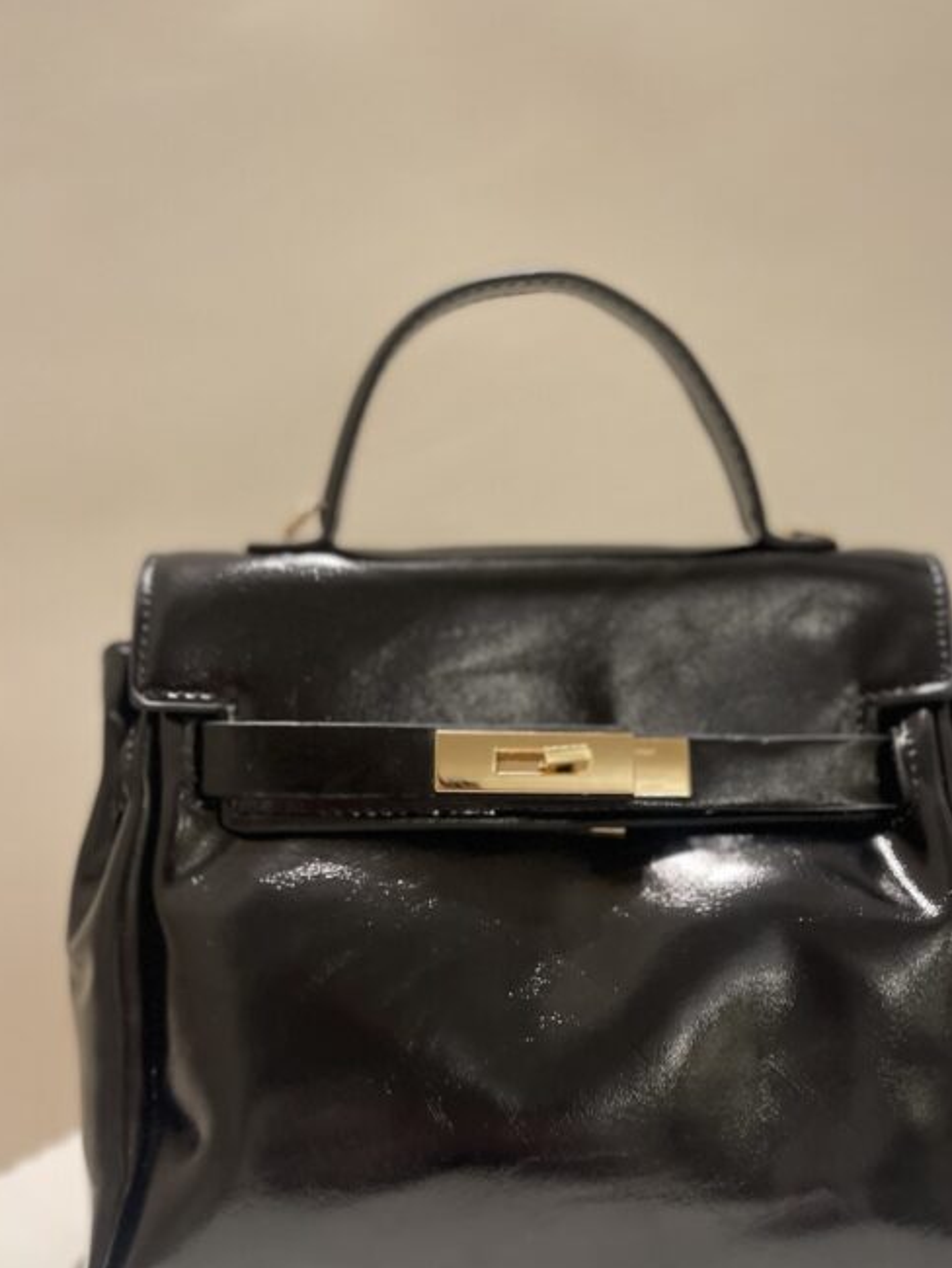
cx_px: 542
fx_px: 1173
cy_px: 745
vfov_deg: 56.5
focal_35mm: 32
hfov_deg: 44.1
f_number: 1.6
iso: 400
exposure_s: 1/50
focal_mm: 5.1
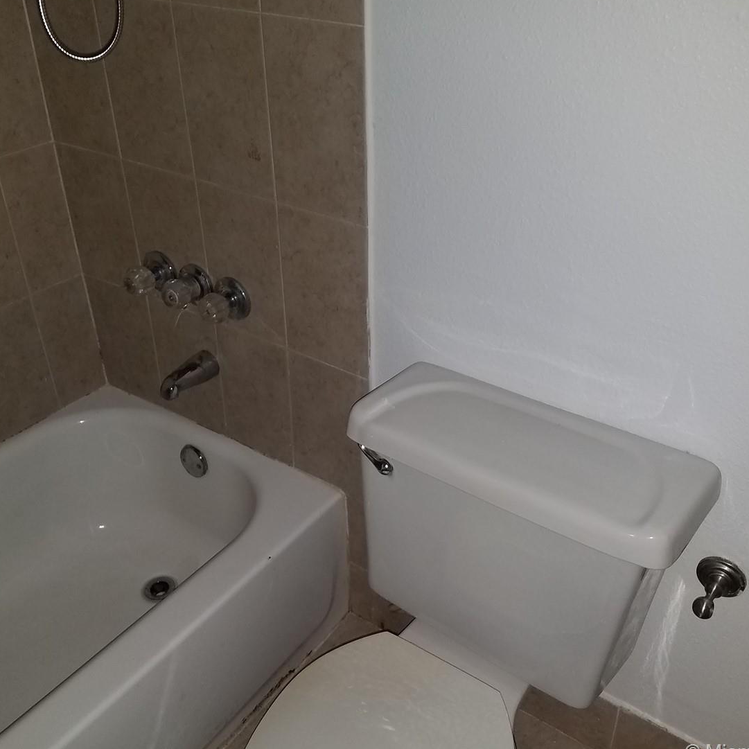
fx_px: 832
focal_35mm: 34
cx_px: 356
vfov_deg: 48.4
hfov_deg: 48.4
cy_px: 351
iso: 80
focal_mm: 4.2
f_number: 1.7
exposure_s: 1/31
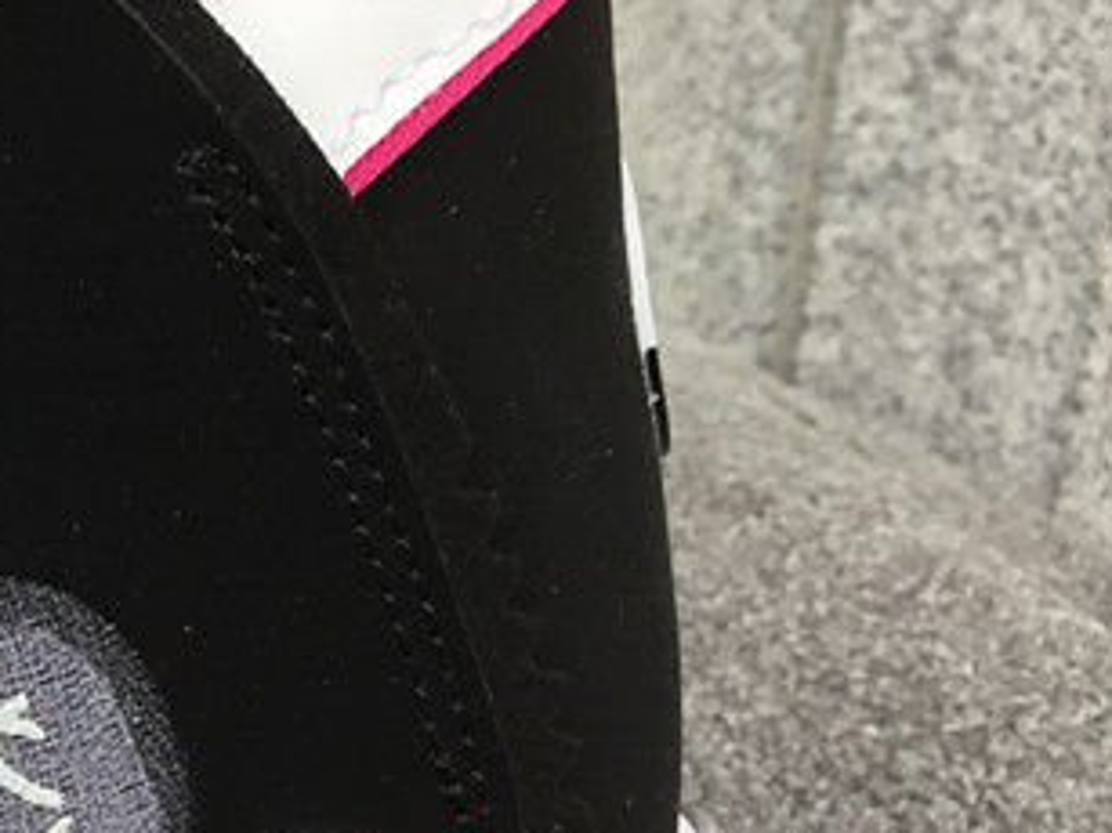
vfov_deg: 16.2
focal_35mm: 91
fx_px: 2922
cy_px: 516
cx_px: -424
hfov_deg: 19.5
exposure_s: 1/130
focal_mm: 3.3
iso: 25
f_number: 2.4
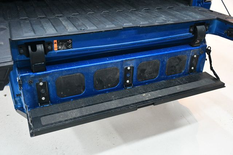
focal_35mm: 36
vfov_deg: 36.8
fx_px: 233
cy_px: 78
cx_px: 116
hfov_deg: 53.2
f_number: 3.8
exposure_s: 1/80
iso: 3200
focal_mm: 24
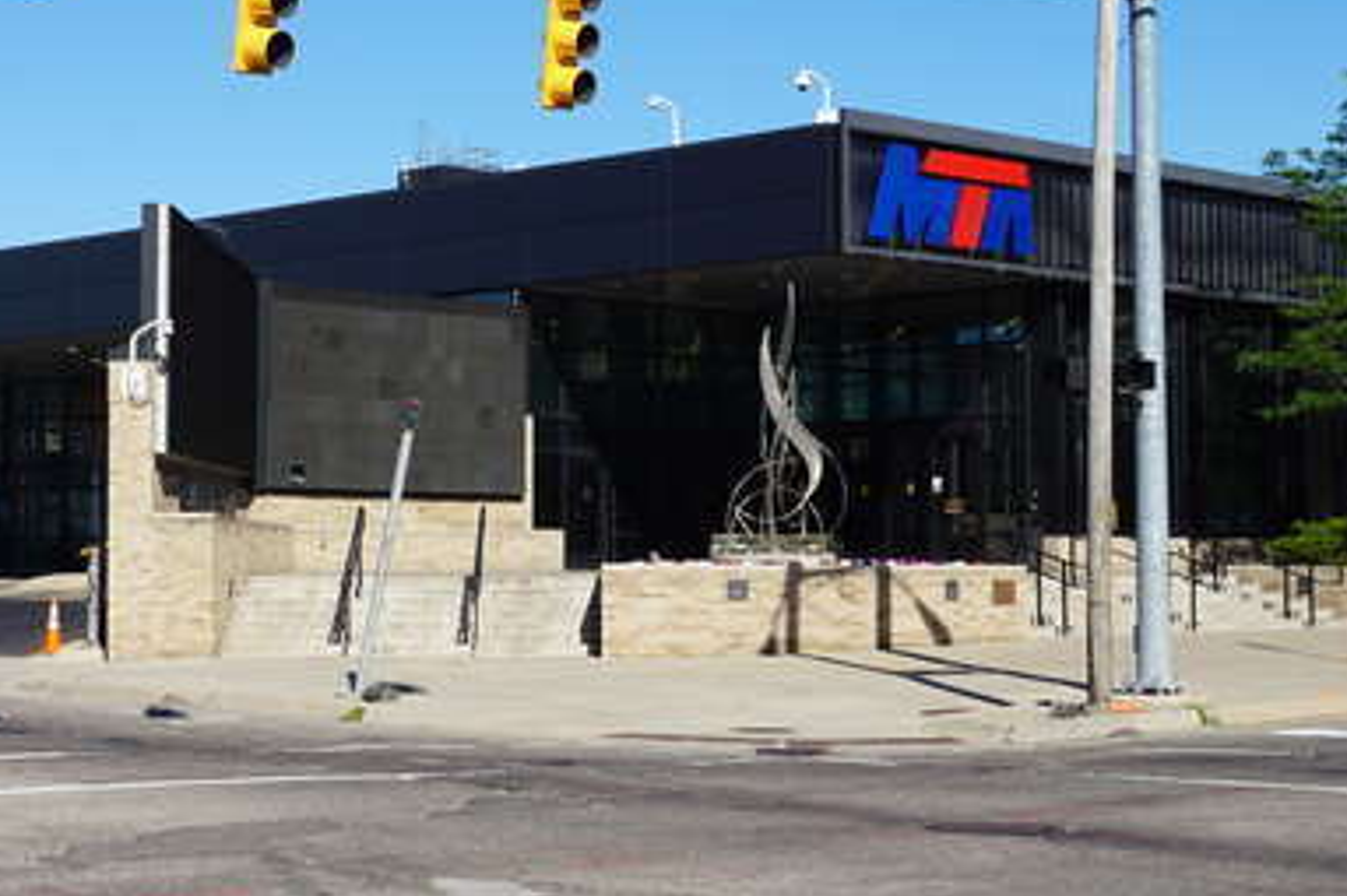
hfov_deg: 27.8
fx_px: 2694
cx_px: 419
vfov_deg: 18.9
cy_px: 409
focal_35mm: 72
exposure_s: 1/125
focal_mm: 23
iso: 100
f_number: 11
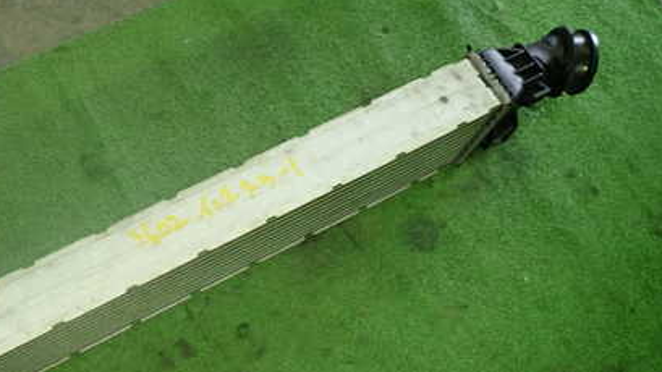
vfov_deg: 29.3
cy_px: 268
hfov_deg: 48.9
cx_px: 181
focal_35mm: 40
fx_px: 702
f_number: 2
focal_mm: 4.5
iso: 250
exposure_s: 1/30
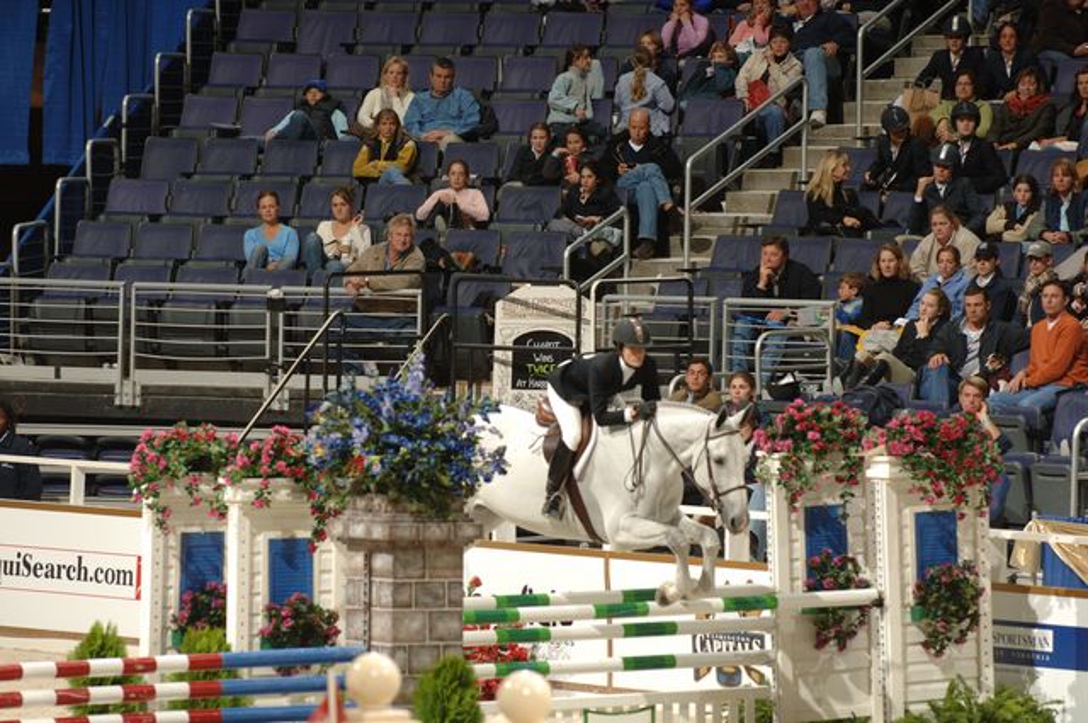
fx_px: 9055
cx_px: 544
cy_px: 362
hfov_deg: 6.9
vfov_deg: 4.6
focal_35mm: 300
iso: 200
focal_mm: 200
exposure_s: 1/250
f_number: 4.5
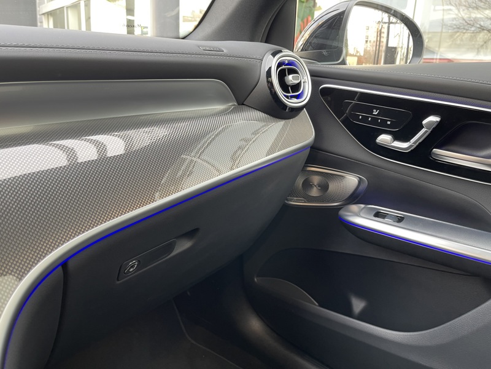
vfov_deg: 54.9
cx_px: 246
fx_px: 355
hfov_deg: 69.4
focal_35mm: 25
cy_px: 184
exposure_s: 1/50
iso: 80
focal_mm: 5.1
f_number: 1.6
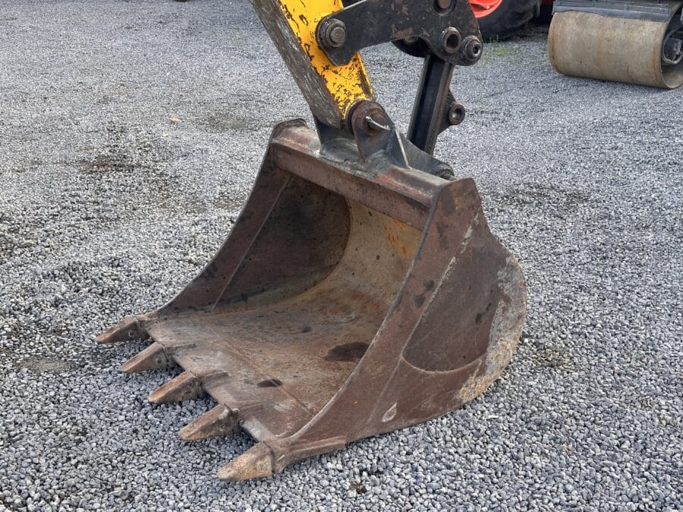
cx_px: 342
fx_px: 947
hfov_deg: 39.7
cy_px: 256
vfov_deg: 30.3
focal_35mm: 48
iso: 50
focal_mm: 6.86
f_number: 1.78
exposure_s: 1/238
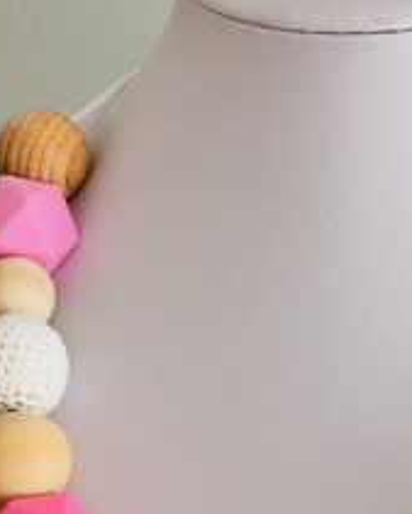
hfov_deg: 17.7
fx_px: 1310
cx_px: 319
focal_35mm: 86
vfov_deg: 22.0
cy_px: 385
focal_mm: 4.15
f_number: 2.2
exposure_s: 1/50
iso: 32
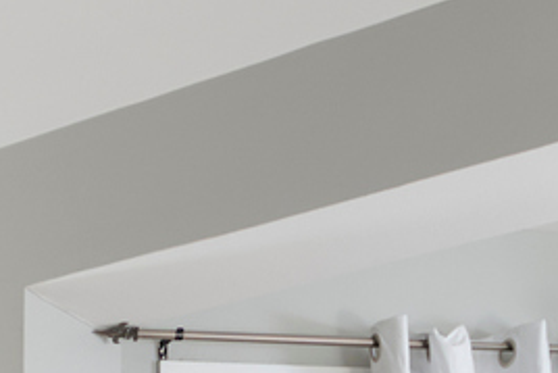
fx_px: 2063
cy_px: 1023
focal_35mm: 133
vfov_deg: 8.9
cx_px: -301
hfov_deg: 14.3
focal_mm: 22
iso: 200
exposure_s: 1/8
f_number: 8
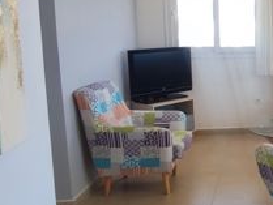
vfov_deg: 27.0
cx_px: 308
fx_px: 426
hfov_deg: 31.2
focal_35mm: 54
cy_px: 79
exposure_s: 1/100
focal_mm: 1.65
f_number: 2.2
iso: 53
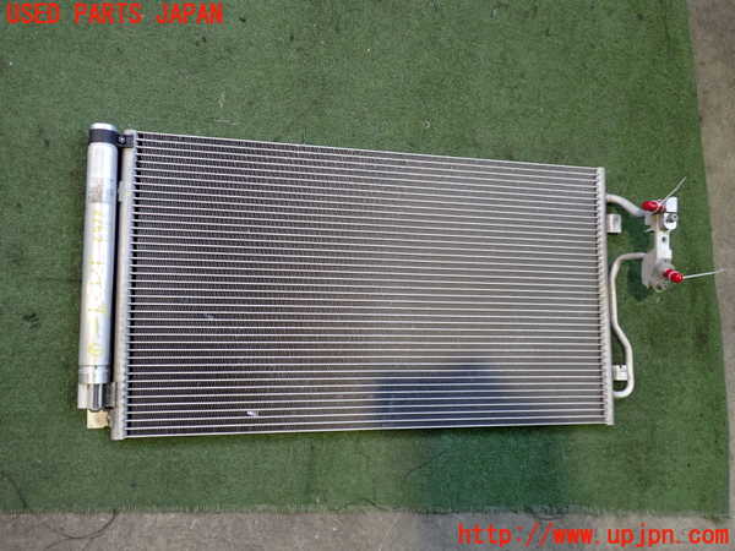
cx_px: 368
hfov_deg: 60.0
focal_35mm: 30
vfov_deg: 46.8
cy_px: 276
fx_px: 637
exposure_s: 1/30
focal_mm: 5.4
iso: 200
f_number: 2.3
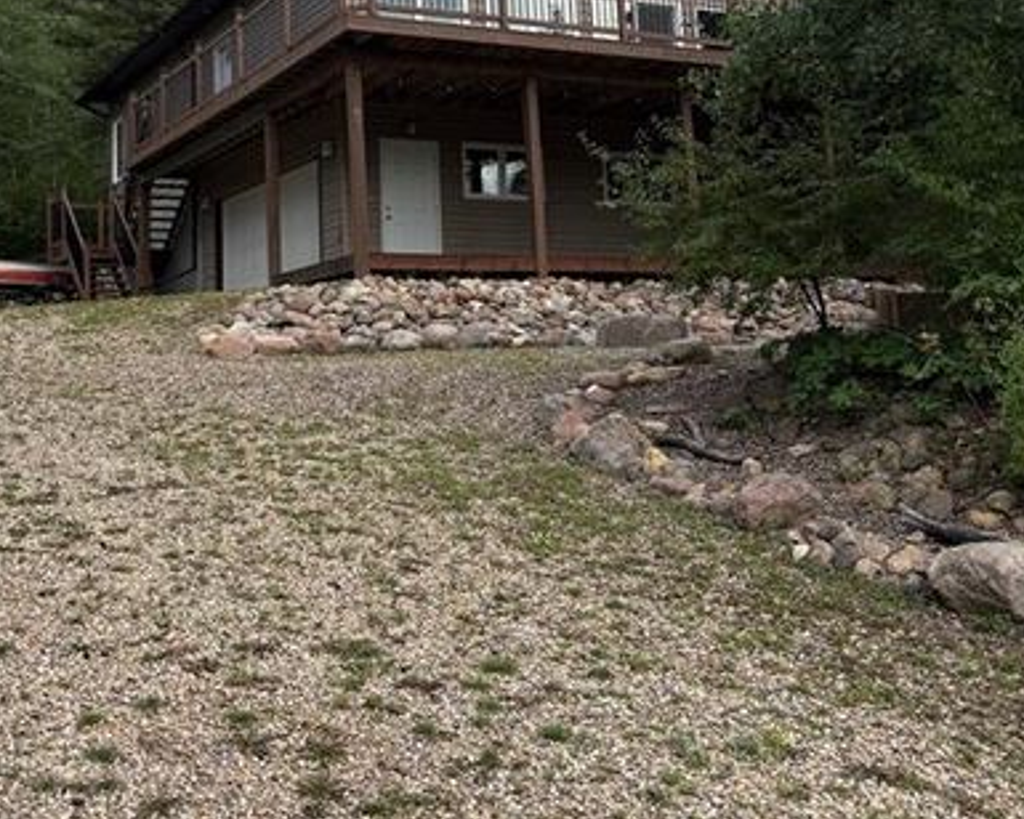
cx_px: 378
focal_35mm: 44
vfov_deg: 33.3
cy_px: 177
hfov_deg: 41.7
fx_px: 1333
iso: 50
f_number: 1.6
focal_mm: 5.96
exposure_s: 1/1484
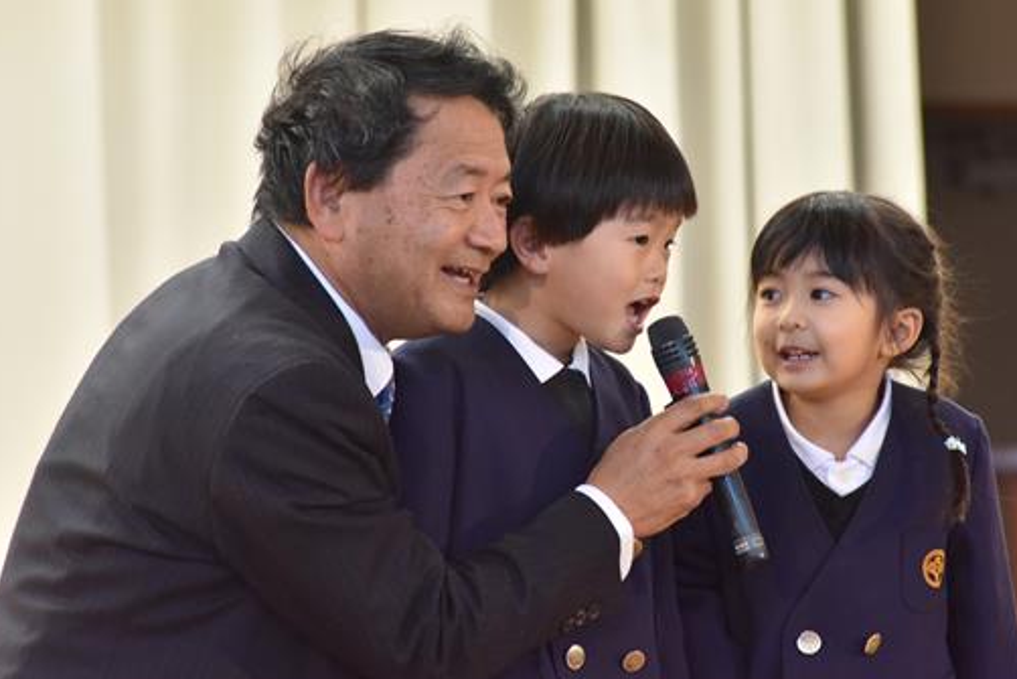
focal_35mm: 344
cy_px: 301
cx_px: 634
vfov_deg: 4.0
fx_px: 9720
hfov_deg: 6.0
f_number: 8
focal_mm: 270
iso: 5000
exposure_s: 1/200
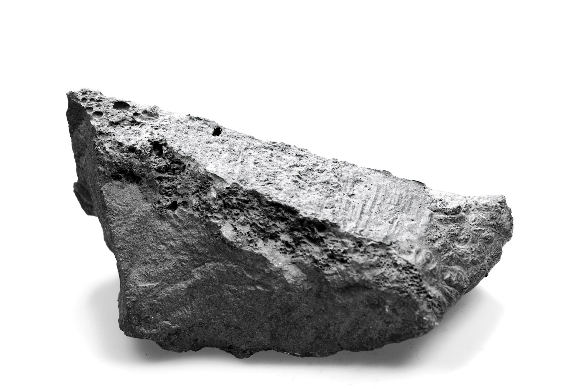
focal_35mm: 105
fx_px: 1701
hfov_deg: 19.5
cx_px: 292
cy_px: 194
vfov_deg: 13.0
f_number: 10
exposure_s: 1/100
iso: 500
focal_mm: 105
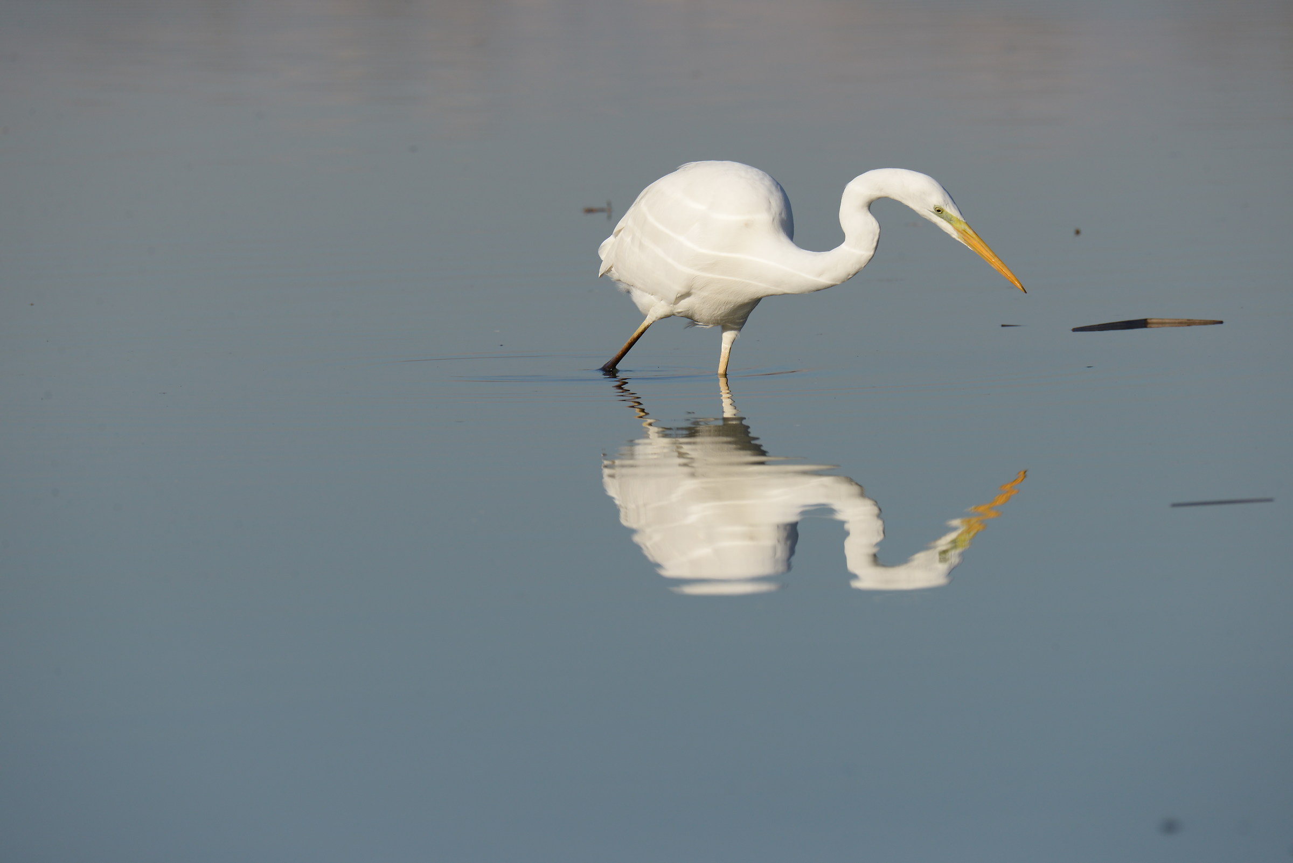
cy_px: 432
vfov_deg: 2.8
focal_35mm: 500
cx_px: 646
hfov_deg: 4.1
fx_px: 17964
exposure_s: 1/1250
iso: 400
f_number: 10
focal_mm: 500
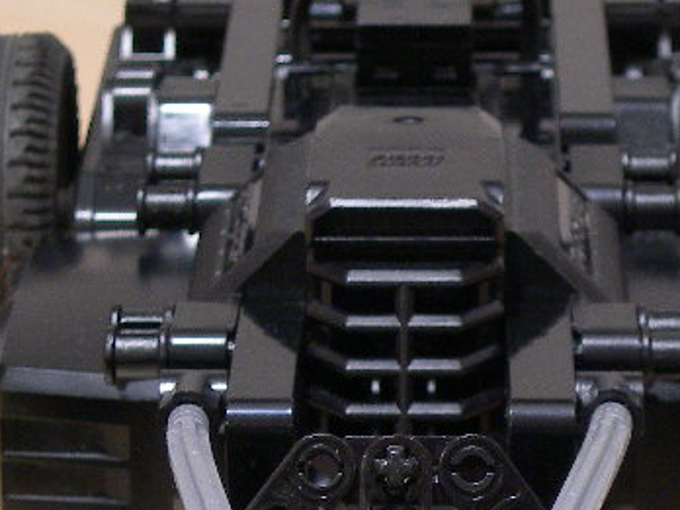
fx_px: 4734
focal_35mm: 241
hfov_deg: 8.2
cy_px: 490
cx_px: 442
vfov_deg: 6.2
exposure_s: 1/4
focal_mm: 17
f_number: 4
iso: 159
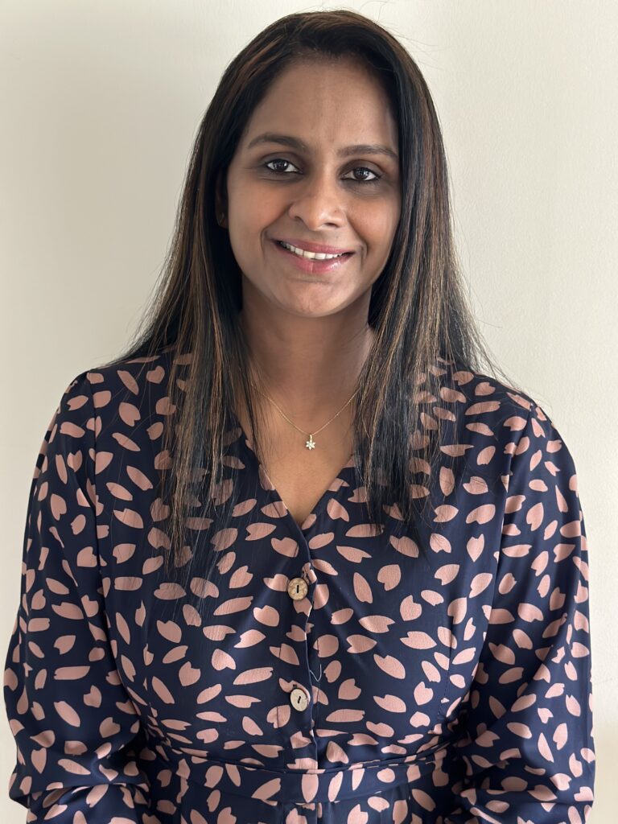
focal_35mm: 48
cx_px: 309
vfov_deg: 39.7
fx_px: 1143
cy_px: 412
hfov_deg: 30.3
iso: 400
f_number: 1.78
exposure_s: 1/40
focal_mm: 6.86
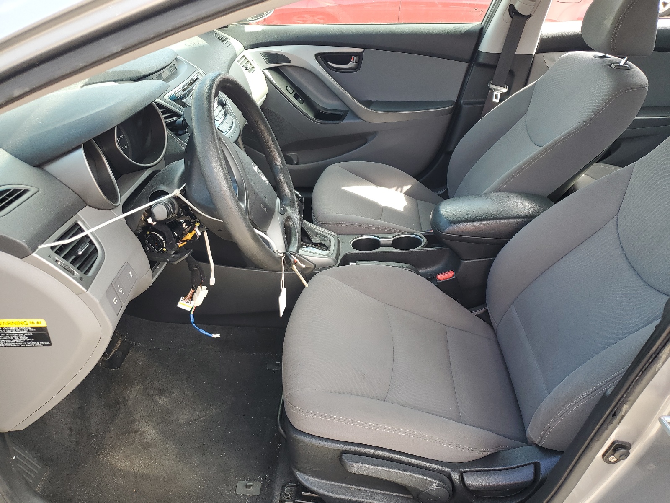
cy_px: 252
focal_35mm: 26
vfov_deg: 53.1
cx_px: 335
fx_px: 503
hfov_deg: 67.3
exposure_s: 1/175
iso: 50
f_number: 1.5
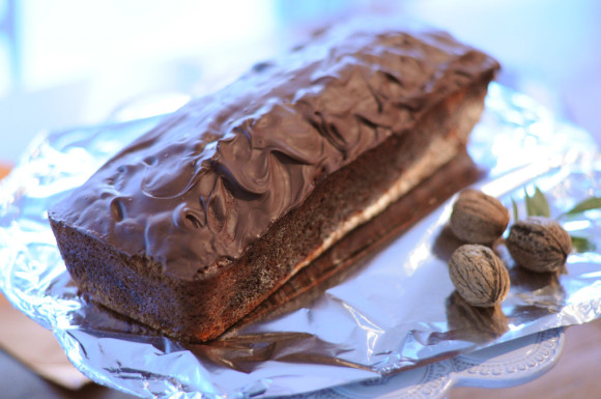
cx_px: 300
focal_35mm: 75
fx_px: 1250
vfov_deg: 18.1
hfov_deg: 27.0
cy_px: 200
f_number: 1.8
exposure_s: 1/200
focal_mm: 50
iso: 2000
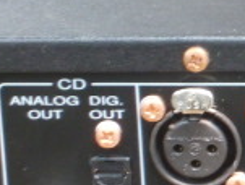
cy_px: 135
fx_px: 2370
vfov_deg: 4.5
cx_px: 493
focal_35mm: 334
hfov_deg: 5.8
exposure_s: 1/2
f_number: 4.6
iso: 200
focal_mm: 13.9
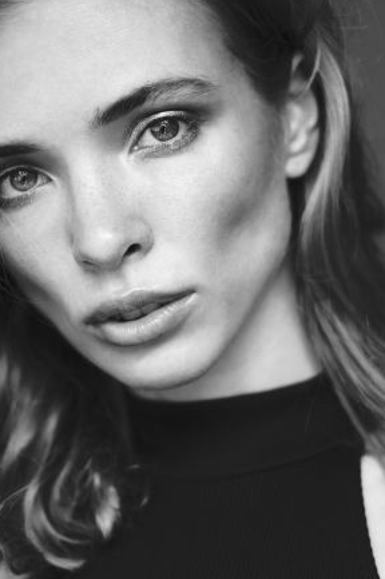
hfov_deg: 13.9
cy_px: 357
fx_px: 1574
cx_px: 212
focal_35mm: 98
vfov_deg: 20.8
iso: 200
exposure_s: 1/250
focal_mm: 35
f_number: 1.4
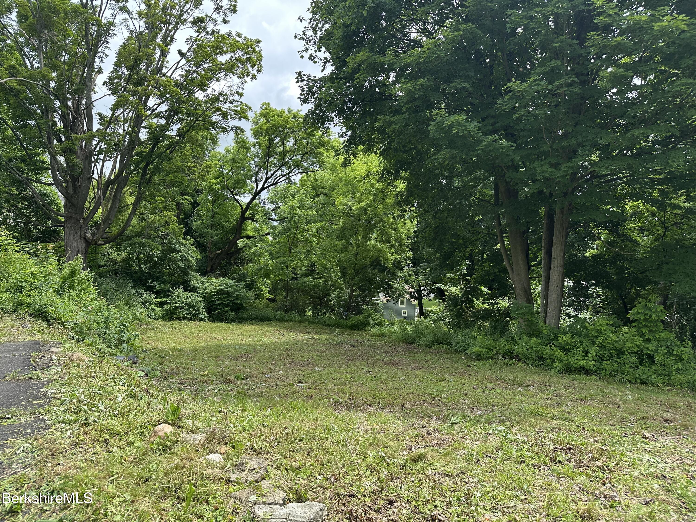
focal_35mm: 24
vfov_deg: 56.8
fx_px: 483
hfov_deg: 71.6
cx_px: 348
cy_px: 261
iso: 80
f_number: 1.78
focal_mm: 6.86
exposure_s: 1/1664
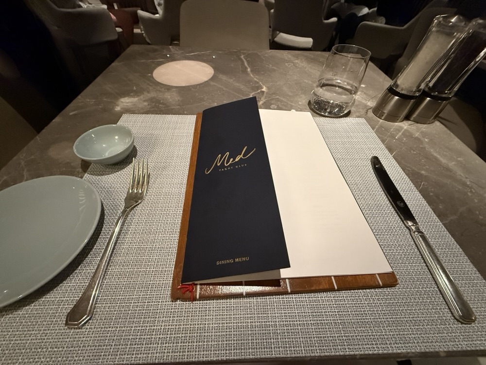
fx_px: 197
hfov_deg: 102.1
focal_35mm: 14
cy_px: 182
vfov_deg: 85.7
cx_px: 243
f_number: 2.2
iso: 1000
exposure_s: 1/60
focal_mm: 2.22
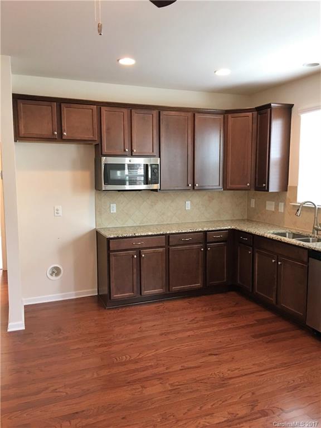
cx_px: 160
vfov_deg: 61.7
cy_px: 214
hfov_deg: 48.2
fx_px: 359
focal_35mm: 29
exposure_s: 1/15
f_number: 2.2
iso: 64
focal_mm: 4.15
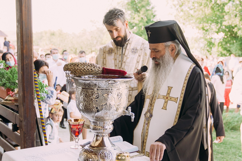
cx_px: 121
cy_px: 80
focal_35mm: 34
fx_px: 229
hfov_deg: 55.8
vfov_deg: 38.9
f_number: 2.8
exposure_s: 1/250
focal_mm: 34
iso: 200
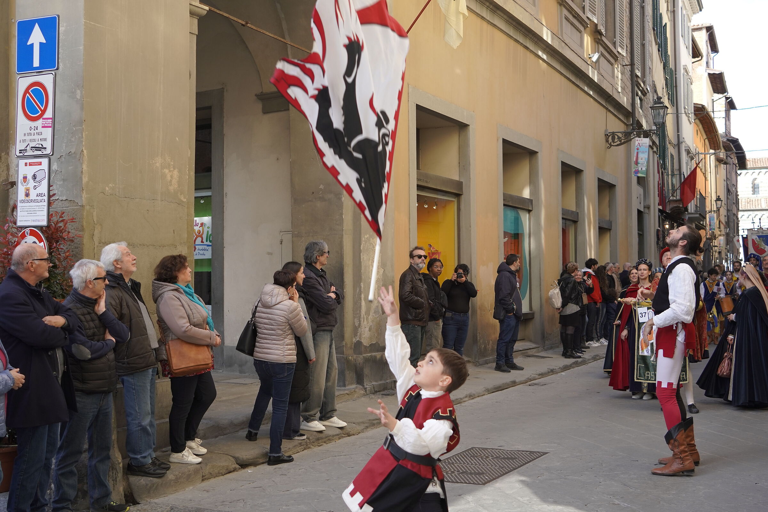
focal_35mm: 42
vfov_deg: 31.9
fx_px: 896
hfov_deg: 46.4
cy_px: 256
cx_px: 384
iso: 400
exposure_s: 1/350
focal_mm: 28
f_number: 4
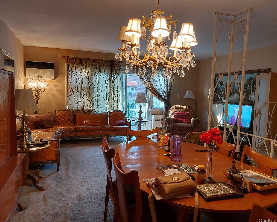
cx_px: 135
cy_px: 109
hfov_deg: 66.0
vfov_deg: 54.9
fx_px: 213
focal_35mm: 26
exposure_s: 1/60
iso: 160
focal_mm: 5.23
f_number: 1.8
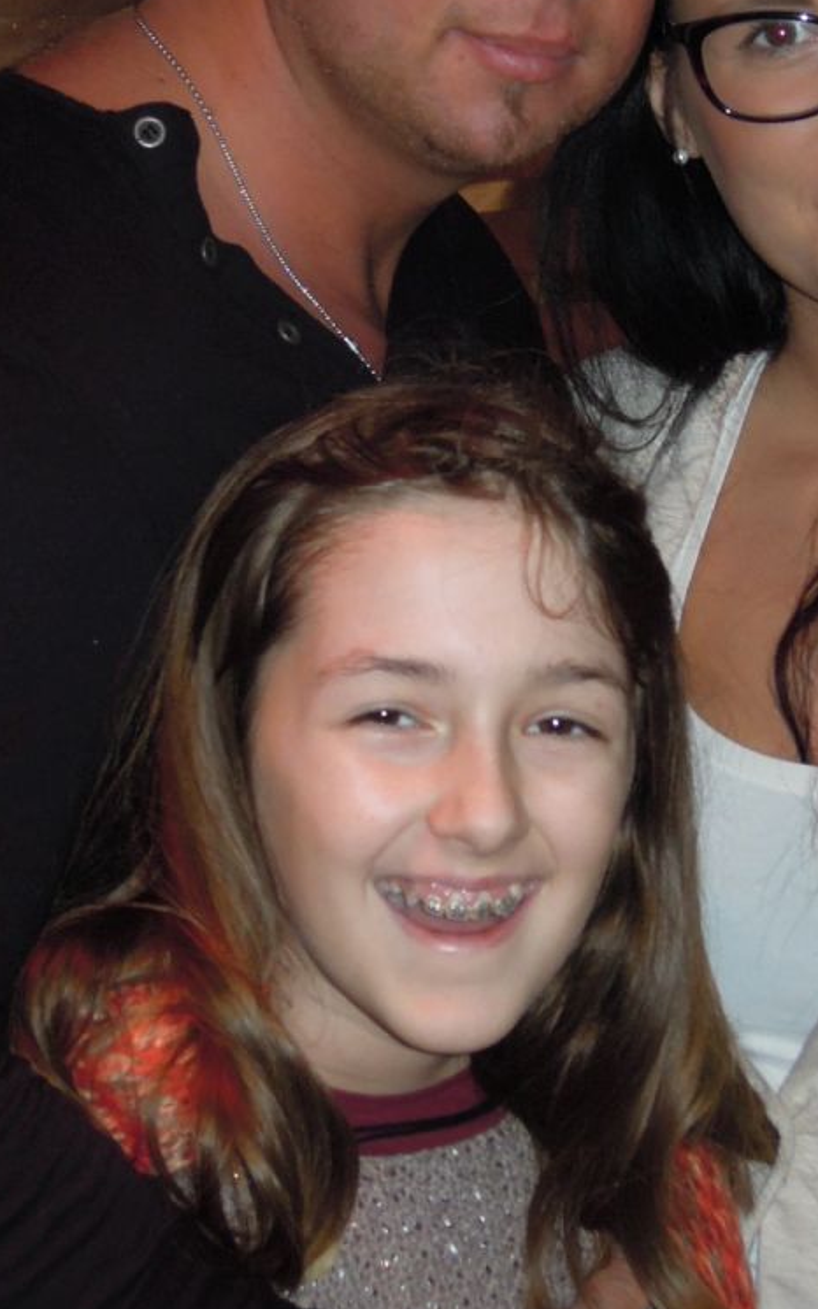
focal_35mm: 97
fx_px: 3461
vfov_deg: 21.3
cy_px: 364
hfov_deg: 13.4
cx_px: 570
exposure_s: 1/50
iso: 200
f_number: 3.7
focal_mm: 9
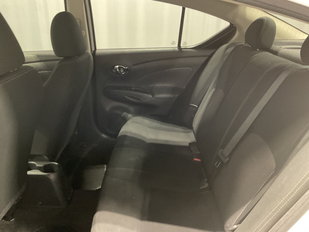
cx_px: 154
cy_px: 116
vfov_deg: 48.2
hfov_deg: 61.7
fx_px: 259
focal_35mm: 29
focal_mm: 3
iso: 400
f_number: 1.8
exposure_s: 1/25
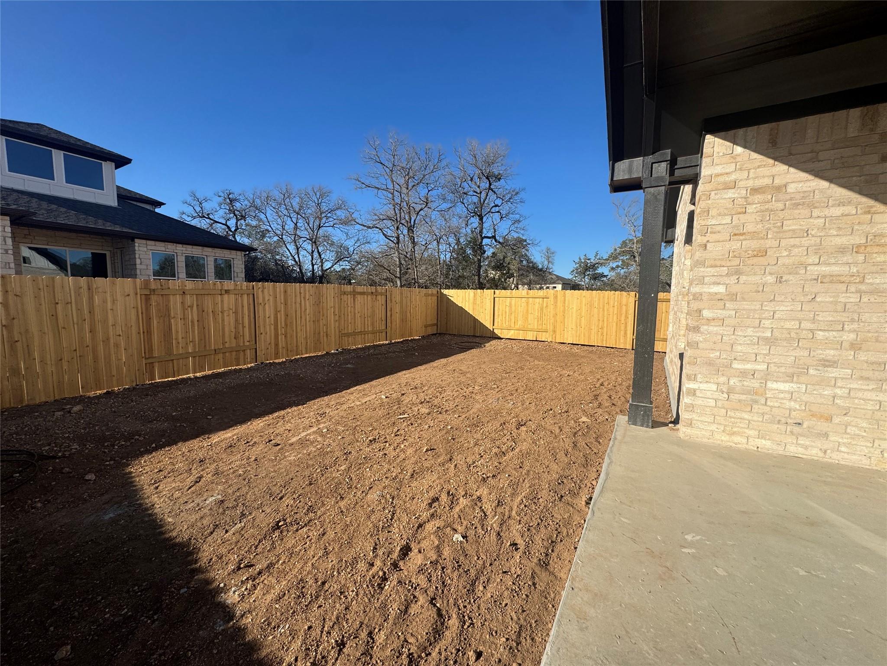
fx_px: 359
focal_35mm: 14
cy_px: 333
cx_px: 444
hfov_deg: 102.1
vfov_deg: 85.7
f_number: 2.2
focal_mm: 2.22
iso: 50
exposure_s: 1/2208
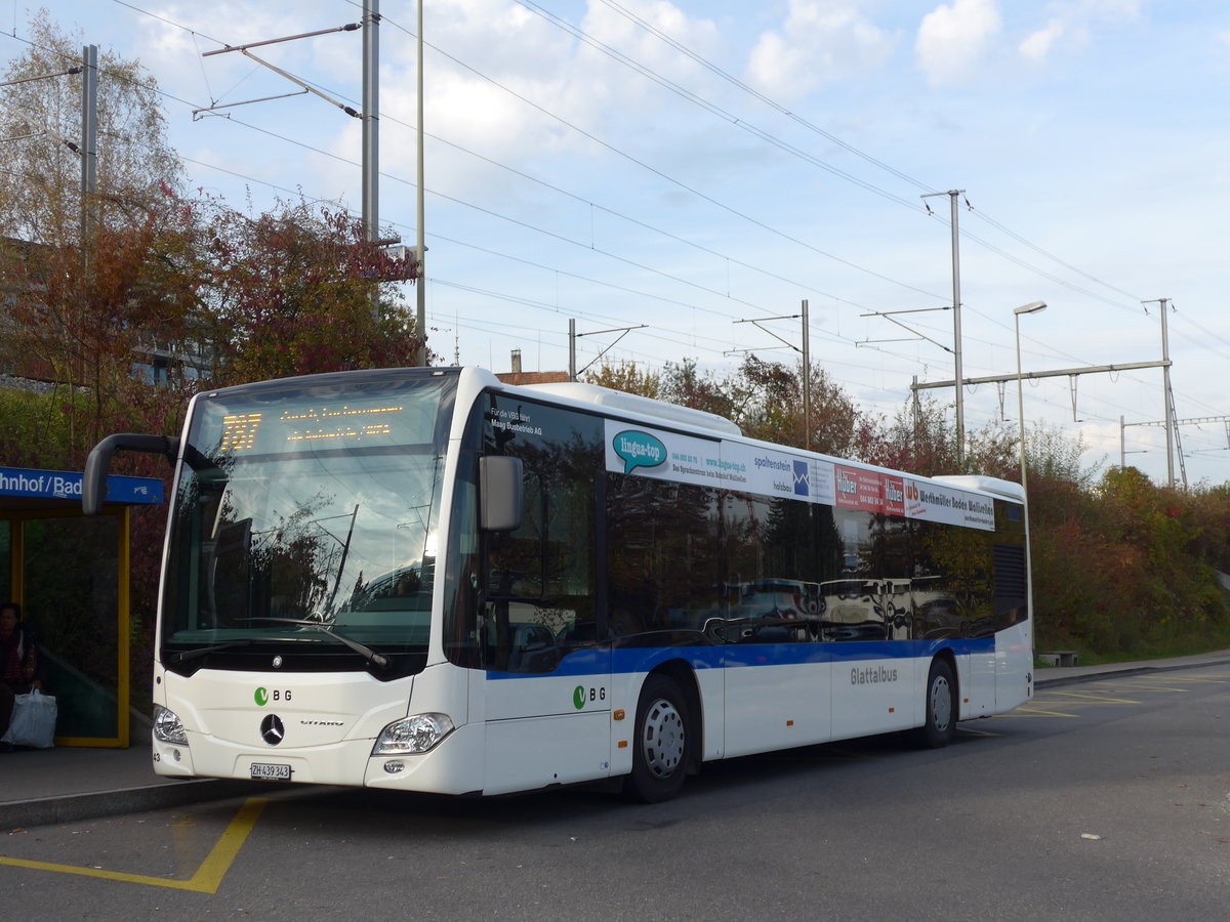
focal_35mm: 46
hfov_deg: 41.2
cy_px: 461
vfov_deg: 31.5
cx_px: 615
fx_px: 1635
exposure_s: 1/800
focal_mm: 9.5
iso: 80
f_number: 3
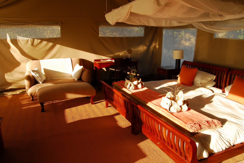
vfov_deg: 48.1
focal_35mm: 27
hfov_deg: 67.3
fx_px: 183
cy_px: 82
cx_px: 122
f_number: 5.6
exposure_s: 1/125
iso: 200
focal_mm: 18
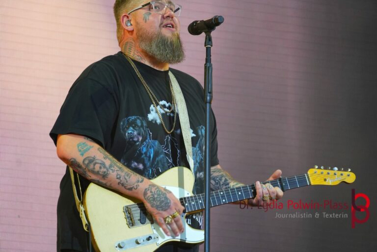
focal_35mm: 250
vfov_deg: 5.5
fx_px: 2623
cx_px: 188
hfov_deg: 8.2
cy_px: 126
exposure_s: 1/320
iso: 2500
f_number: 6.3
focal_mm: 167
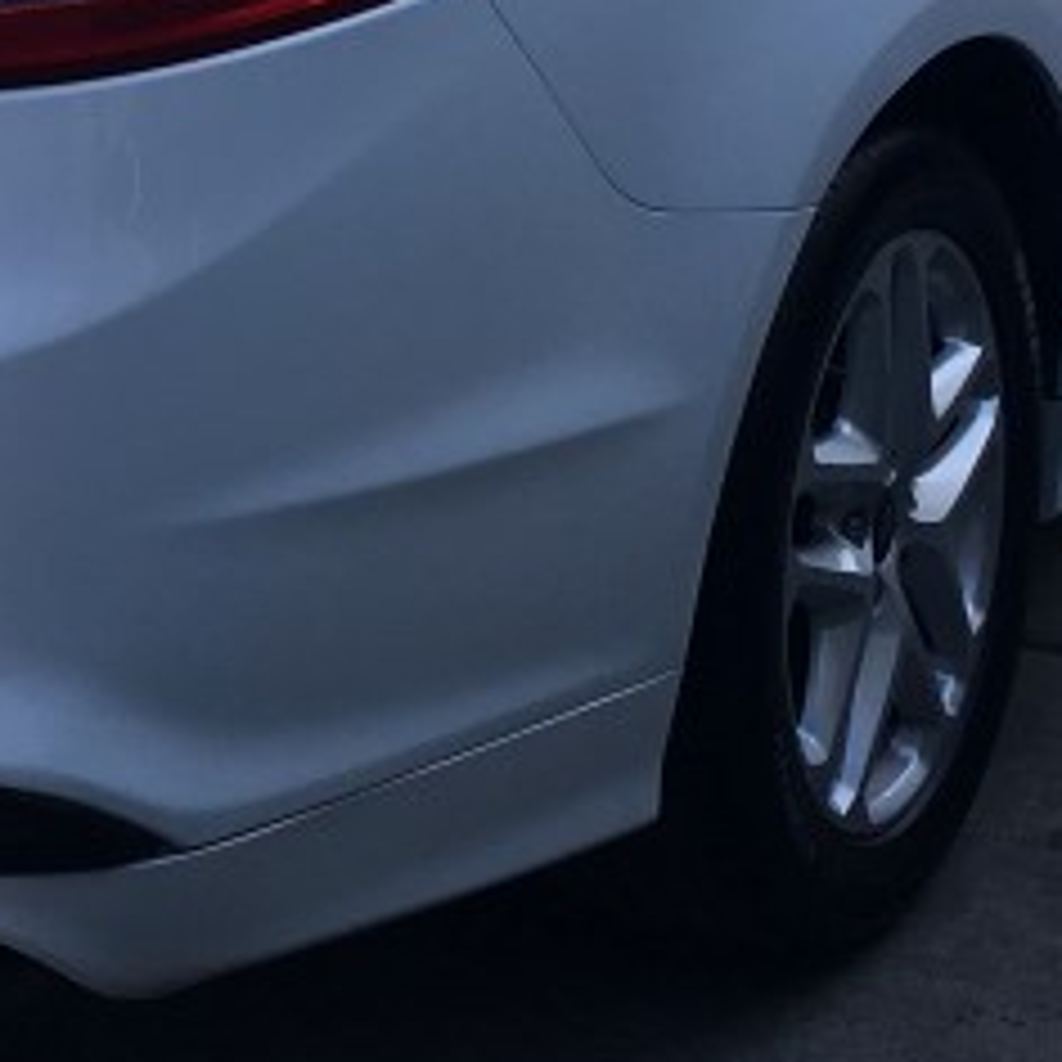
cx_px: 54
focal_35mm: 111
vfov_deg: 15.5
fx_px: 3853
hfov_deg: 15.5
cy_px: 50
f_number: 2.2
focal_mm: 4.15
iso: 25
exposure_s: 1/538
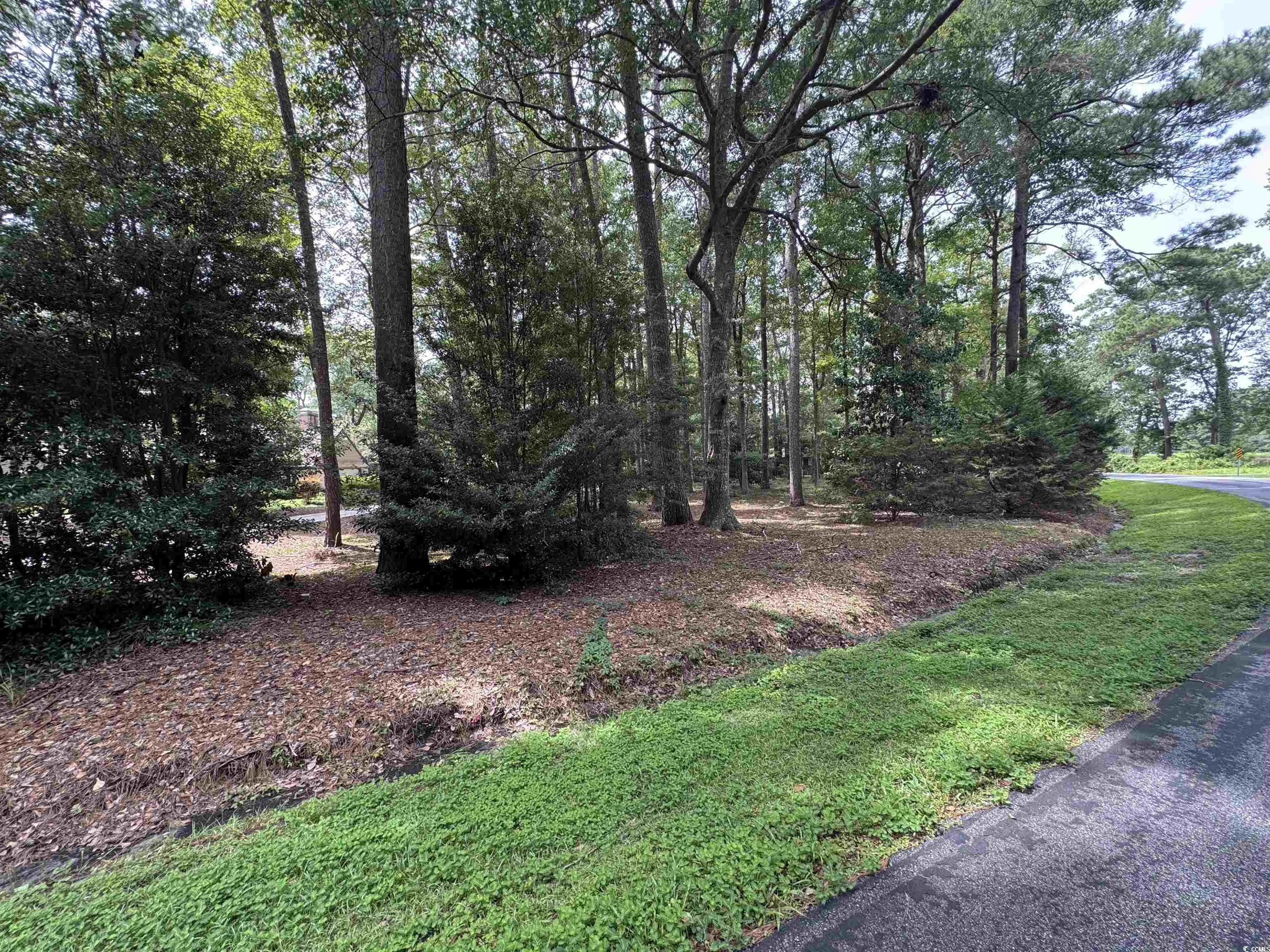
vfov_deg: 85.7
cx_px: 635
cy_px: 476
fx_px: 514
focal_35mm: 14
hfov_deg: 102.1
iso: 40
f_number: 2.2
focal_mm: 2.22
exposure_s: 1/99
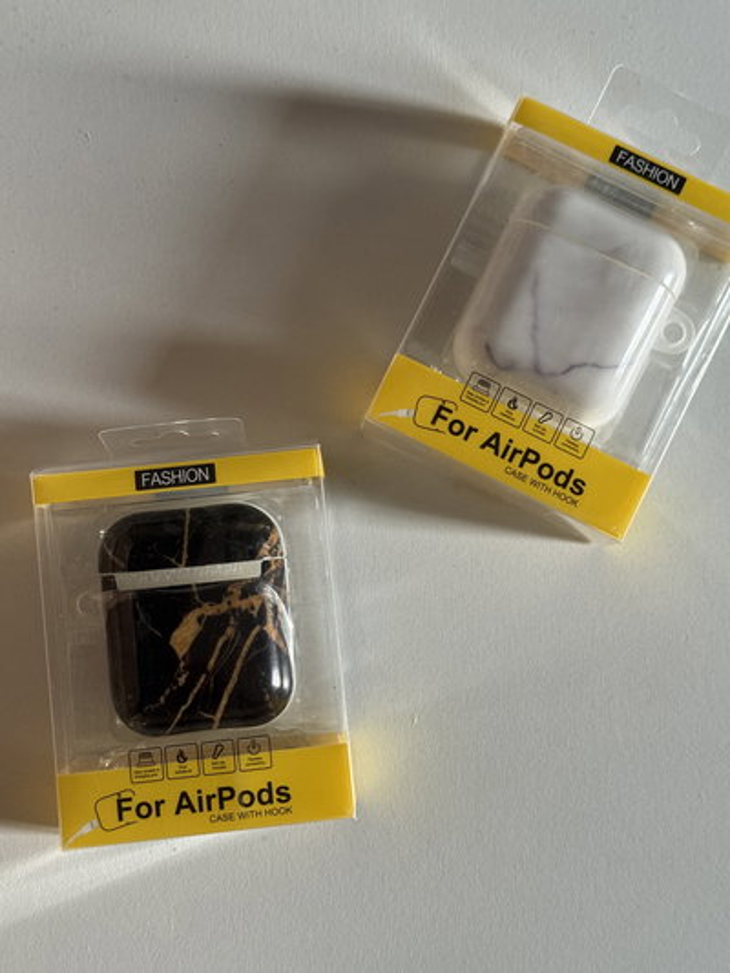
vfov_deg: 39.6
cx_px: 365
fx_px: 1349
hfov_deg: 30.3
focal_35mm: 48
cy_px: 486
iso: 125
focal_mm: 6.76
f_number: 1.78
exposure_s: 1/60
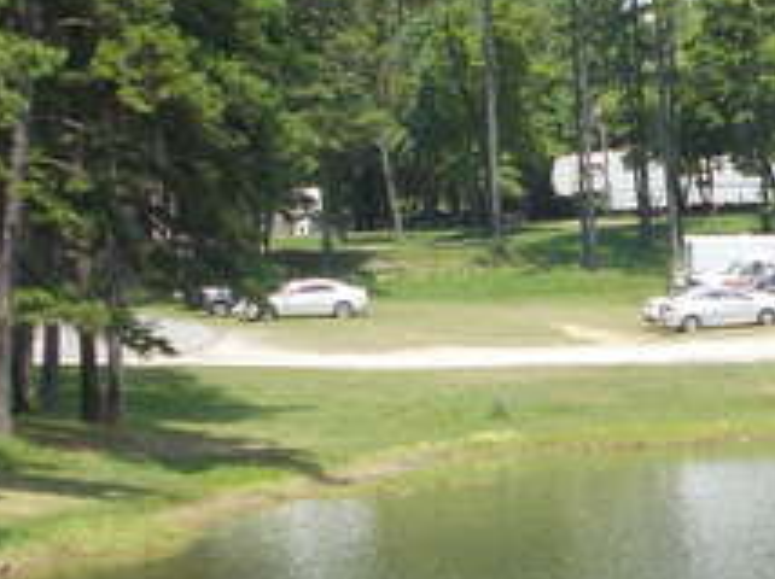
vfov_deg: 7.9
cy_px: 282
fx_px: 4182
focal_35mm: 187
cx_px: 782
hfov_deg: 10.5
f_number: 4.5
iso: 80
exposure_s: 1/250
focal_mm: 9
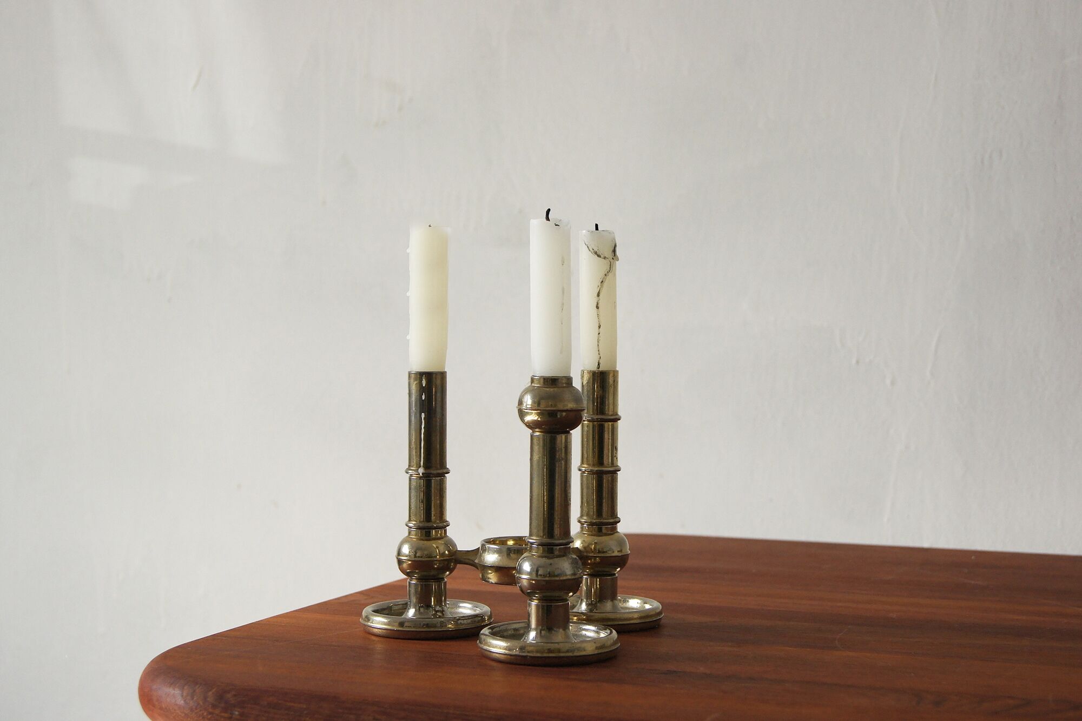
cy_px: 360
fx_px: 1578
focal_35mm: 52
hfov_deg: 37.9
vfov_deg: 25.7
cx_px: 541
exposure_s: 1/320
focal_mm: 35
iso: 400
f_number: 5.6
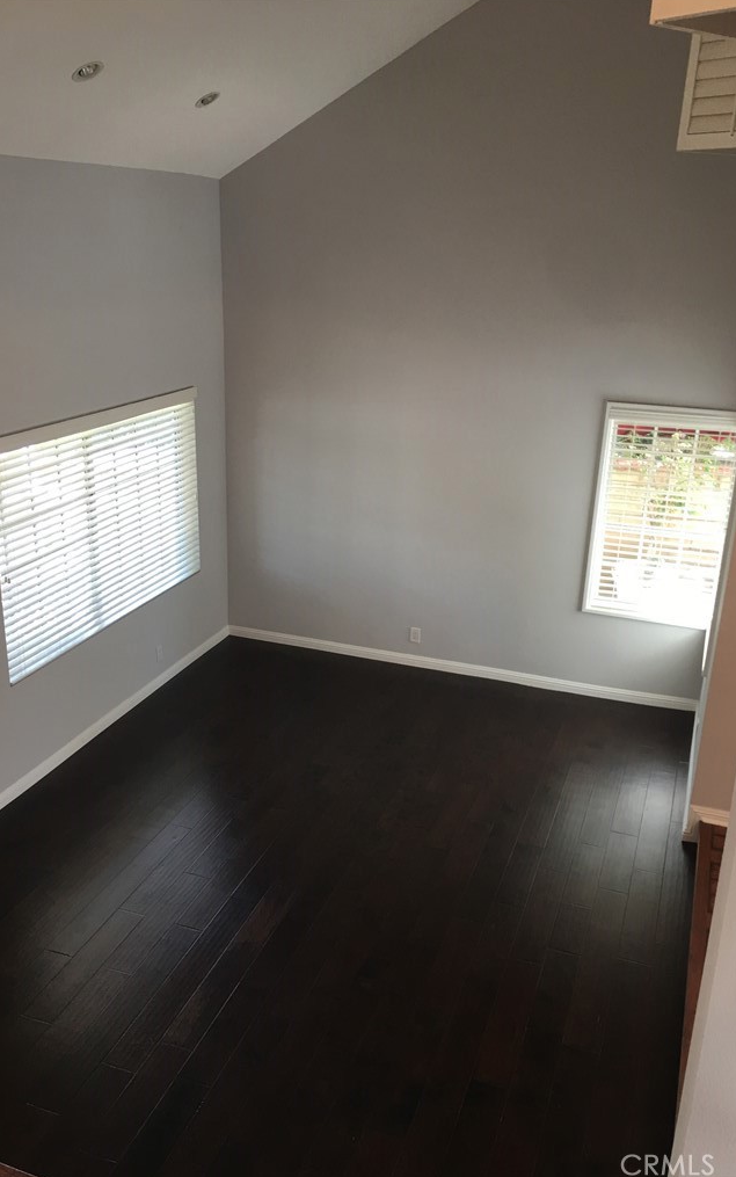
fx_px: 994
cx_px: 331
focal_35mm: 31
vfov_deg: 61.2
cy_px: 588
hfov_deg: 40.6
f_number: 2.2
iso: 25
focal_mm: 4.15
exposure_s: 1/15
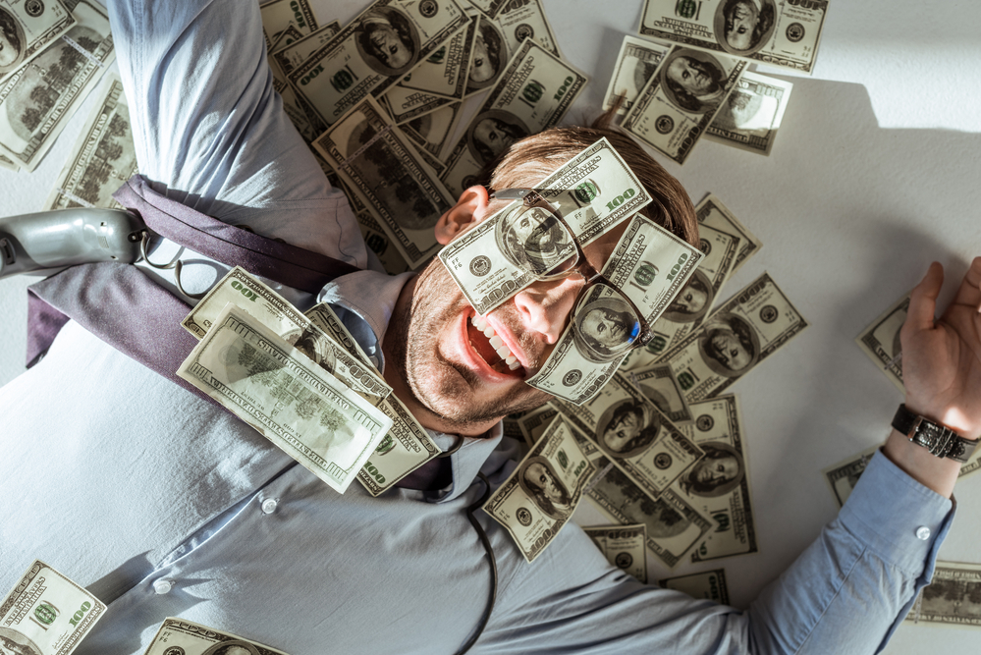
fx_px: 1363
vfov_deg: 27.0
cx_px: 490
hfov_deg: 39.6
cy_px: 328
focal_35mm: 50
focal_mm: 50
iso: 160
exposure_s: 1/200
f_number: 5
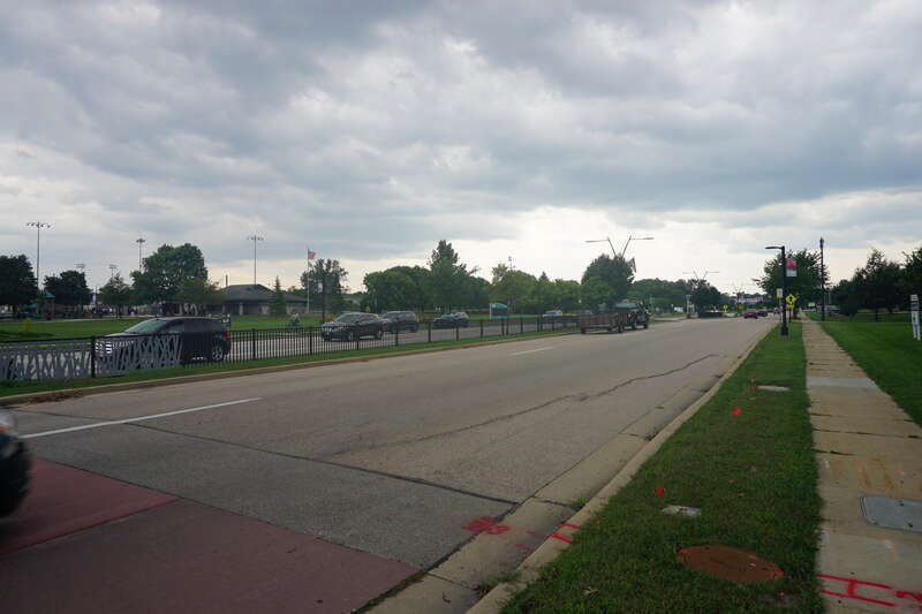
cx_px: 461
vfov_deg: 53.1
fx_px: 615
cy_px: 307
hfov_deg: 73.8
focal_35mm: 24
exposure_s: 1/100
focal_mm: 16
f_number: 9
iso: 100
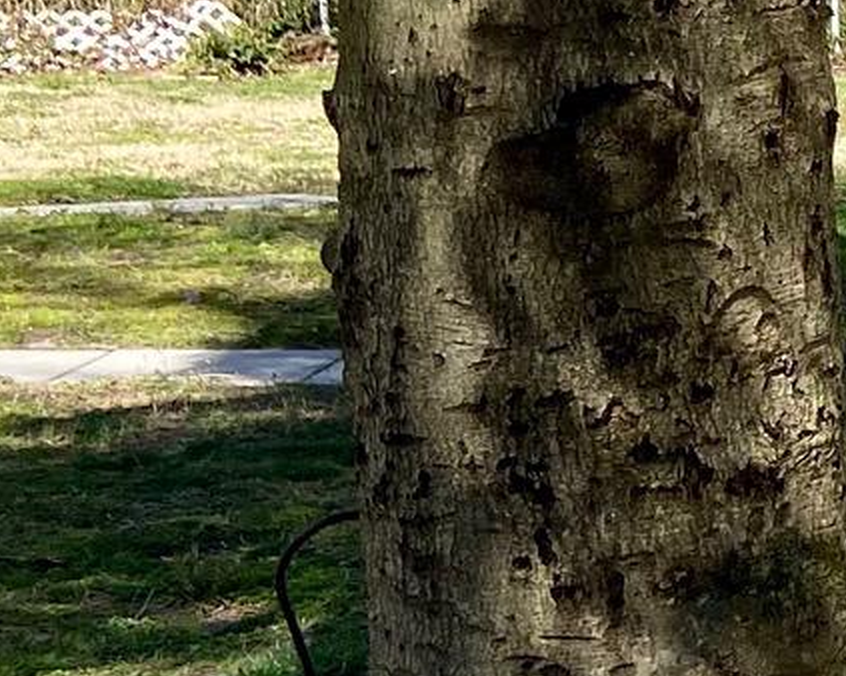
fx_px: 3078
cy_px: 118
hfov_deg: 12.8
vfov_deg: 12.5
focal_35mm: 123
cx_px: 1904
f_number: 1.8
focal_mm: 4.25
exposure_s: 1/1629
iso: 32
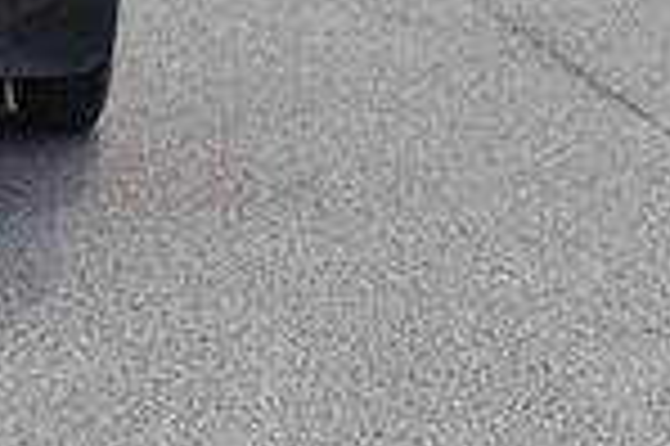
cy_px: -484
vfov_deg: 7.3
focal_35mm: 181
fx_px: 3365
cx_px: -292
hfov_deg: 11.0
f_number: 8
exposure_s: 1/250
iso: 180
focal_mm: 28
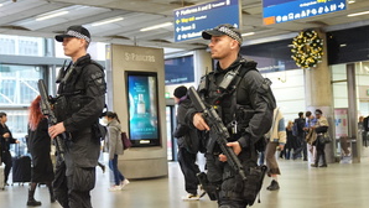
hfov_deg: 29.3
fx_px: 705
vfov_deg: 16.8
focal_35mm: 72
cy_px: 97
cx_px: 197
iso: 4000
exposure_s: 1/250
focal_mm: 40
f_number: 2.8
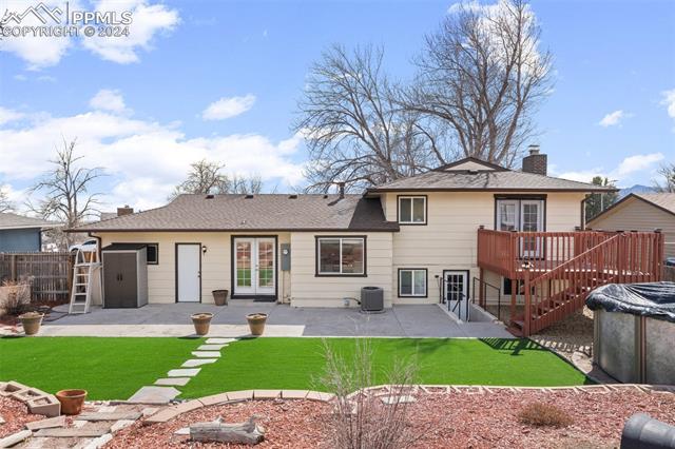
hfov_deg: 73.8
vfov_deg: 53.1
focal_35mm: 24
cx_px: 338
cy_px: 224
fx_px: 450
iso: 100
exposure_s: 1/50
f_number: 10
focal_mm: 24
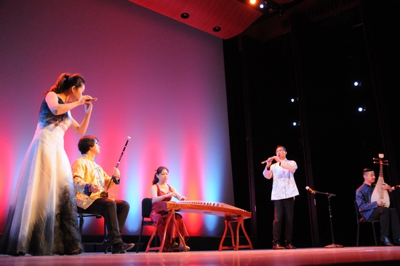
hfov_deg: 57.3
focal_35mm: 33
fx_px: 366
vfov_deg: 39.9
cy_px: 133
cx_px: 200
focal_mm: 22
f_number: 3.5
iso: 2500
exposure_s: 1/160
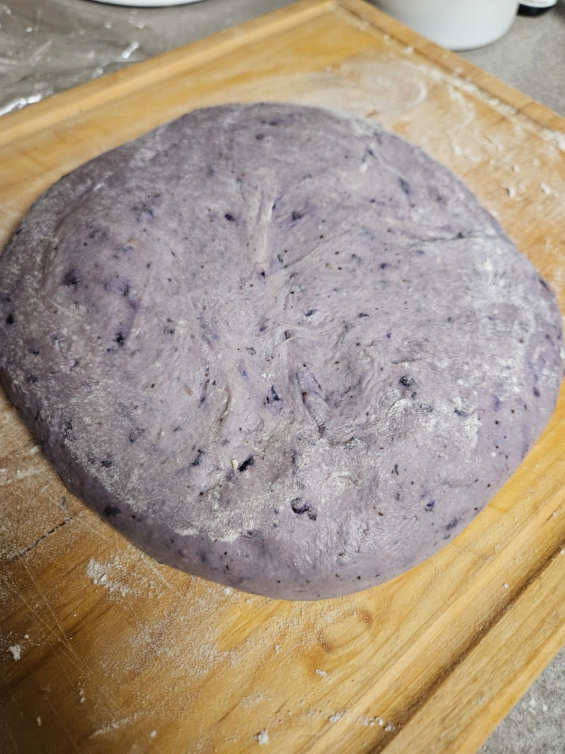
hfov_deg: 58.9
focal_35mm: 23
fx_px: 501
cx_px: 282
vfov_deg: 73.9
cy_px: 377
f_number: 1.8
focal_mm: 5.4
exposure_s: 1/120
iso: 800
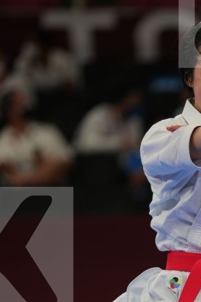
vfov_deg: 3.7
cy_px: 250
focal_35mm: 550
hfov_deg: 2.5
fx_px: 4602
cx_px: 243
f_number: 2.8
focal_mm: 200
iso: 200
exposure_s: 1/500
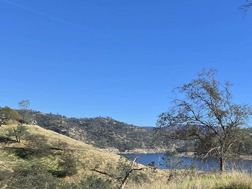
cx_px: 295
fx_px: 247
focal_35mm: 34
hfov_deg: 40.1
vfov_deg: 39.8
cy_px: 156
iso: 50
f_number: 2.2
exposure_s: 1/2060
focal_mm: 2.2
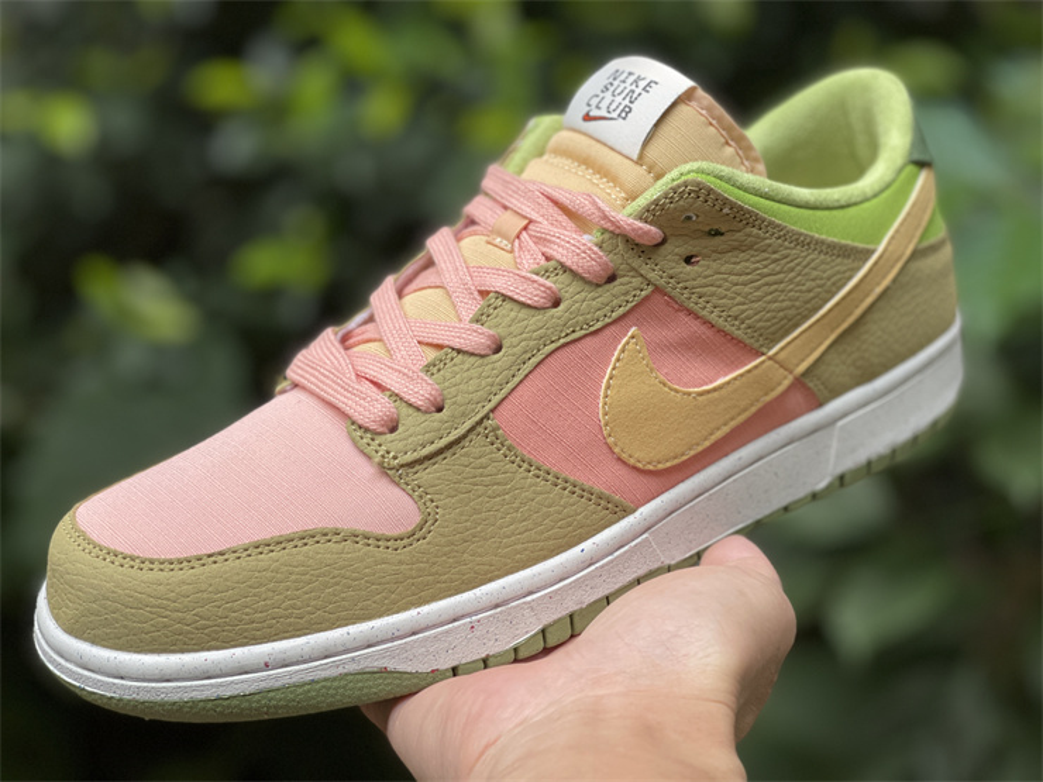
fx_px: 1928
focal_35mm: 64
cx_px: 522
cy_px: 391
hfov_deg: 30.3
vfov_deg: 22.9
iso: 80
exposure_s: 1/121
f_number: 2.2
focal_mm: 7.5
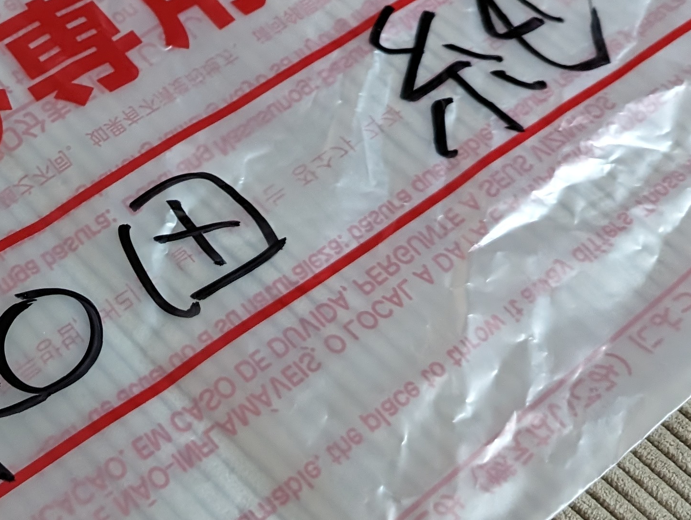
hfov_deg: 26.6
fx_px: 1359
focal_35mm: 68
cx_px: -36
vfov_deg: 21.5
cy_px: 148
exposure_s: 1/57.8
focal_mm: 6.9
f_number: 1.68
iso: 942
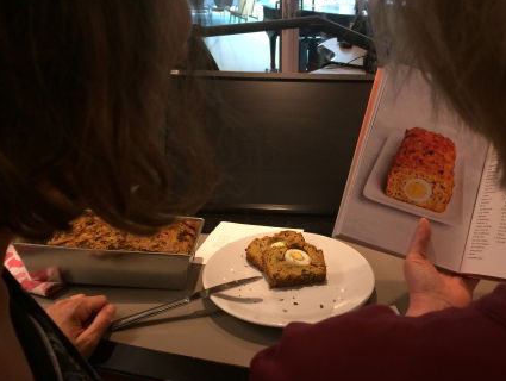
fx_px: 498
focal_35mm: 34
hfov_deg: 53.7
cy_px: 217
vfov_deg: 41.8
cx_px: 293
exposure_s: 1/33
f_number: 2.2
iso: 160
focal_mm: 4.15
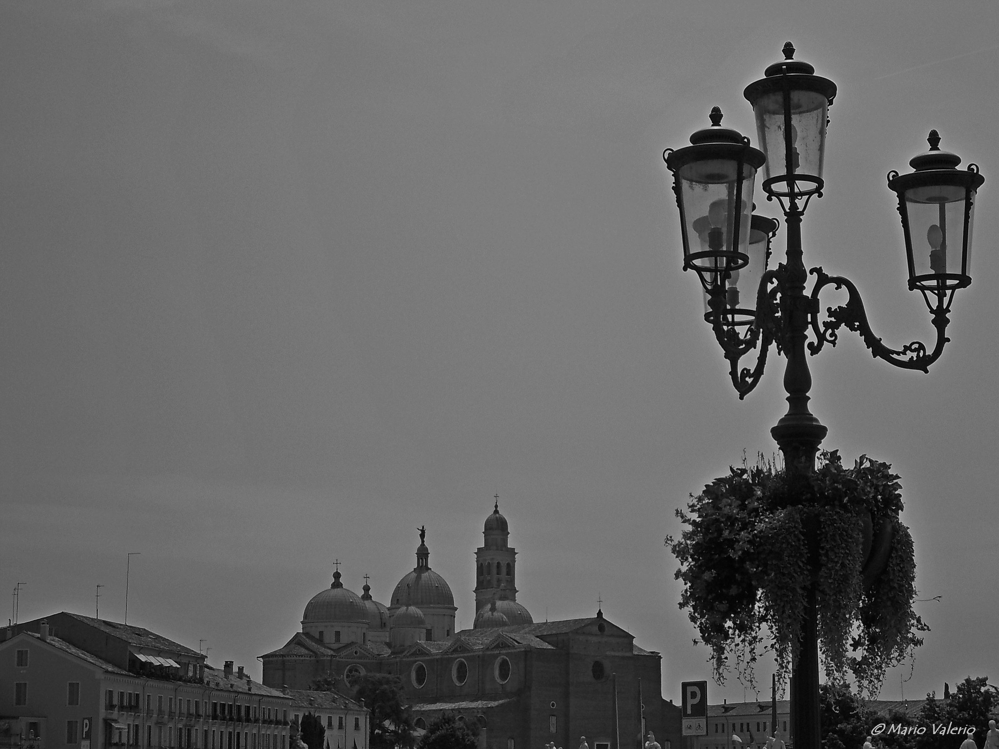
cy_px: 374
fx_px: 2049
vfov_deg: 20.7
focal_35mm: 71
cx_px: 500
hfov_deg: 27.4
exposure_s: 1/1250
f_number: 4.3
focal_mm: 10
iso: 80
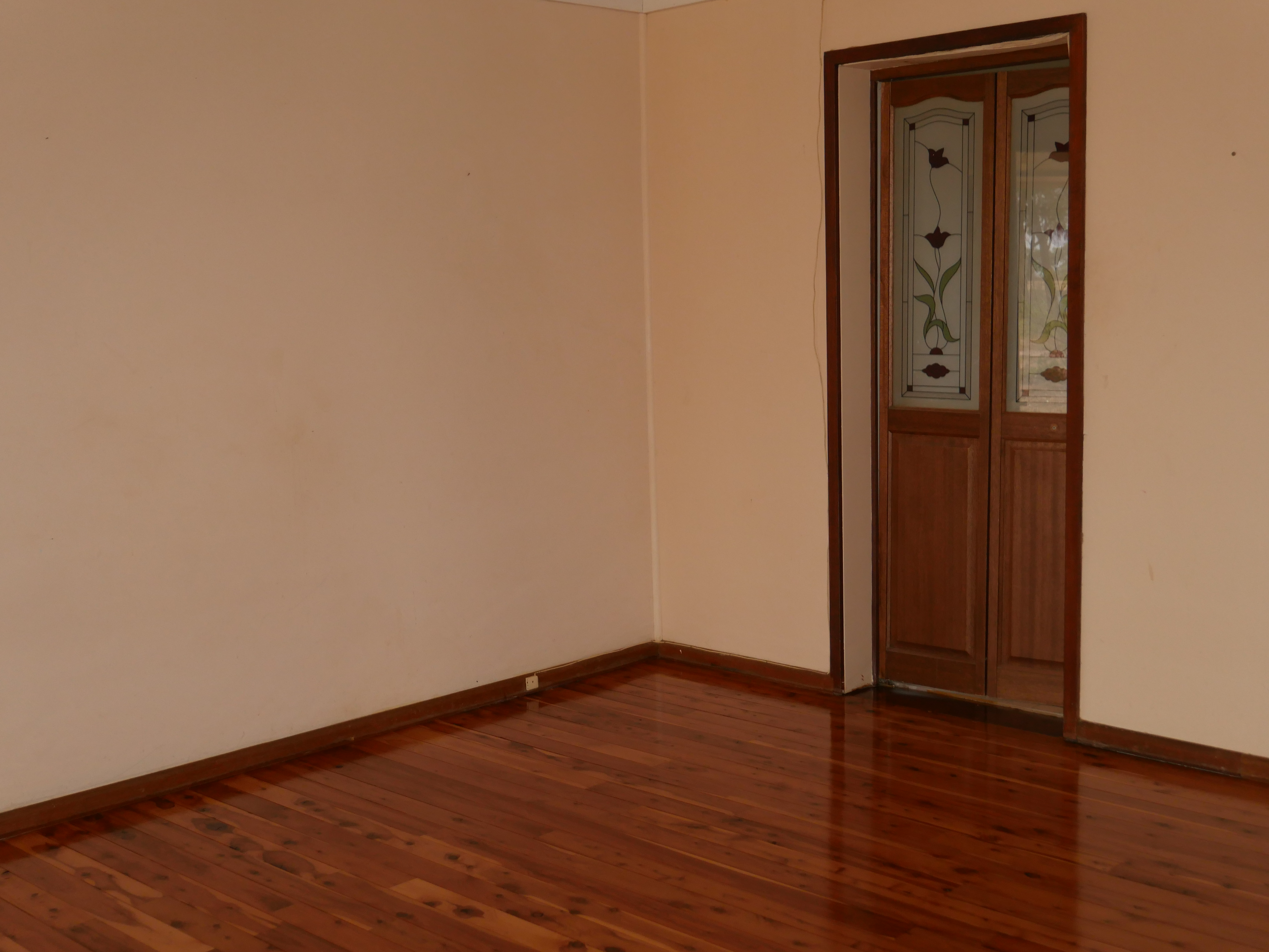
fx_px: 1540
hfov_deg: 44.8
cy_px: 476
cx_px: 634
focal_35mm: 42
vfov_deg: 34.4
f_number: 4.6
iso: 800
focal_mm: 21
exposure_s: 1/125
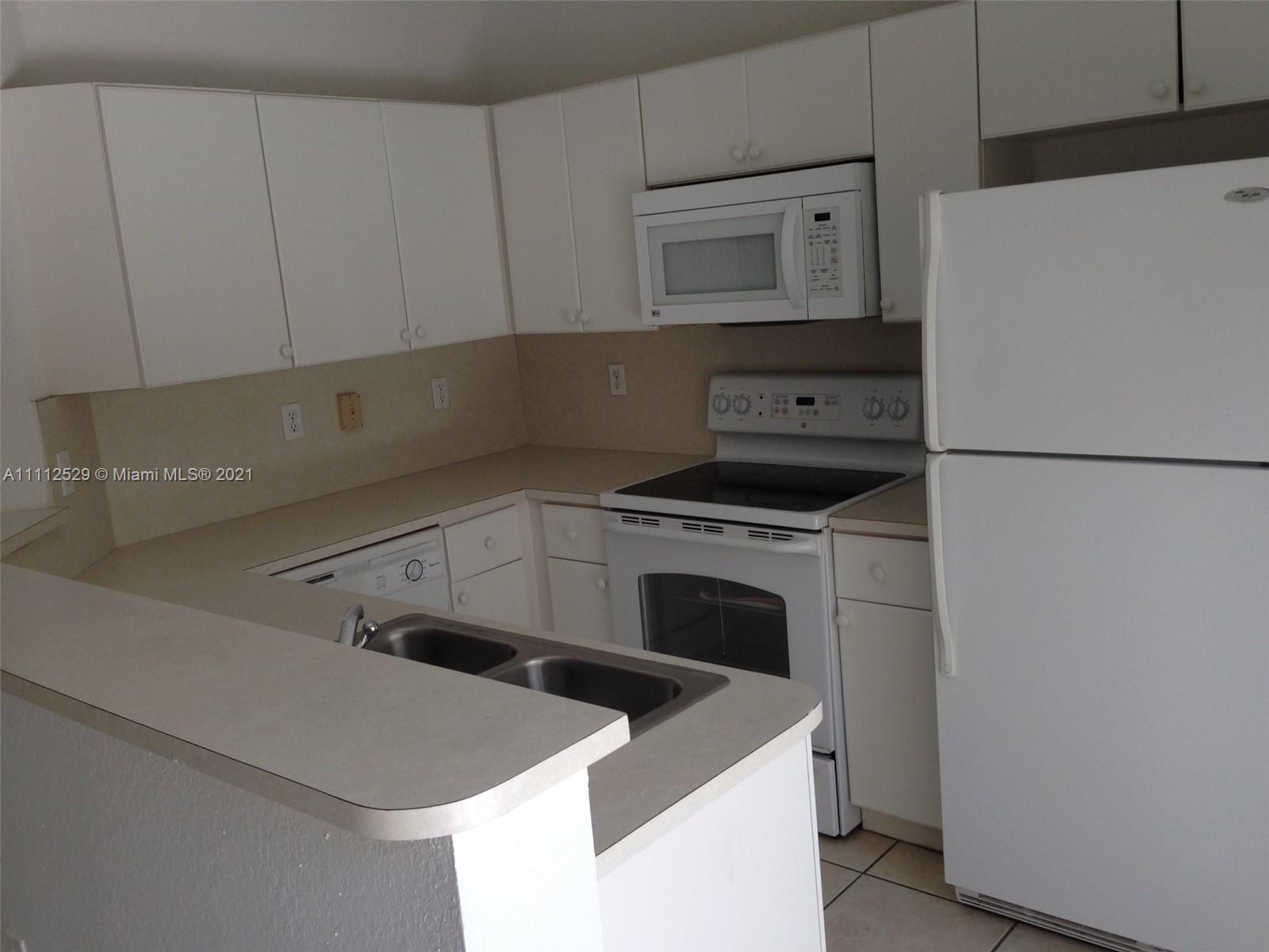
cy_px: 476
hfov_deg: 55.4
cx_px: 634
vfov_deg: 42.9
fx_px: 1210
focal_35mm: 33
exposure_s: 1/121
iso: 50
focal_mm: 4.12
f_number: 2.4
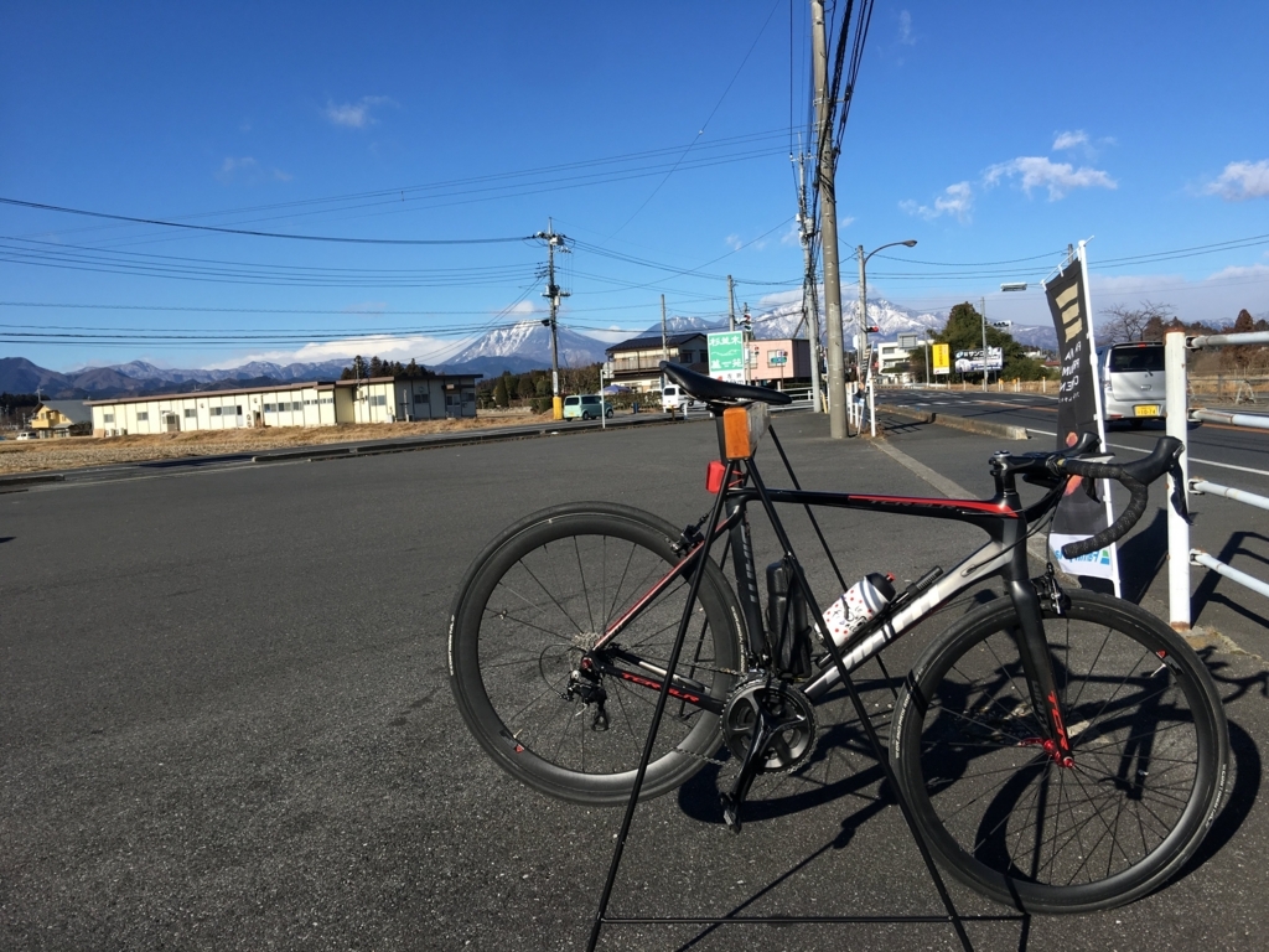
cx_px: 634
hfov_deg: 61.7
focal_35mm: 29
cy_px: 476
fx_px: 1063
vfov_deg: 48.2
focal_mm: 4.15
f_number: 2.2
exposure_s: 1/1570
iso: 25
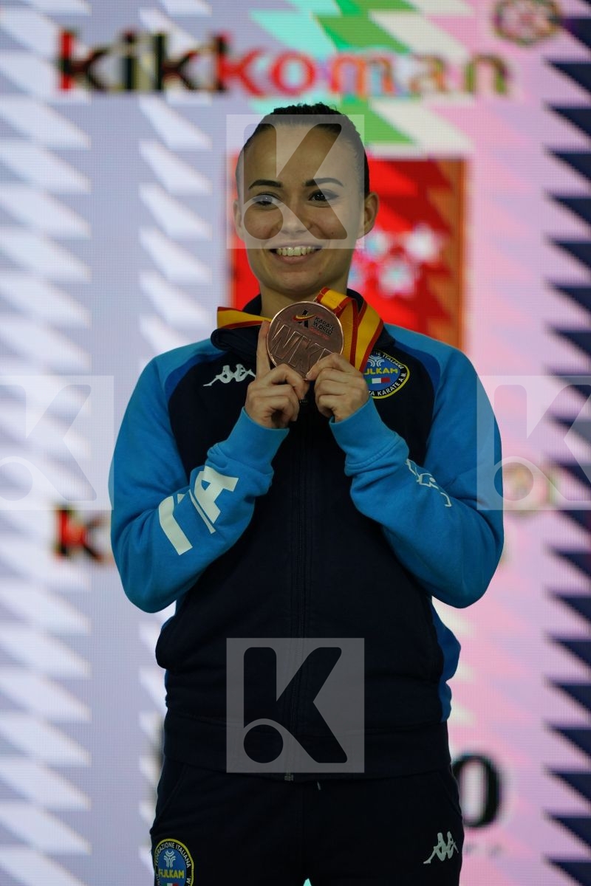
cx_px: 296
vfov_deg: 5.2
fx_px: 9849
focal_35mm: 400
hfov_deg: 3.4
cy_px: 443
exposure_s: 1/500
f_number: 2.8
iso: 2000
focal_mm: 400
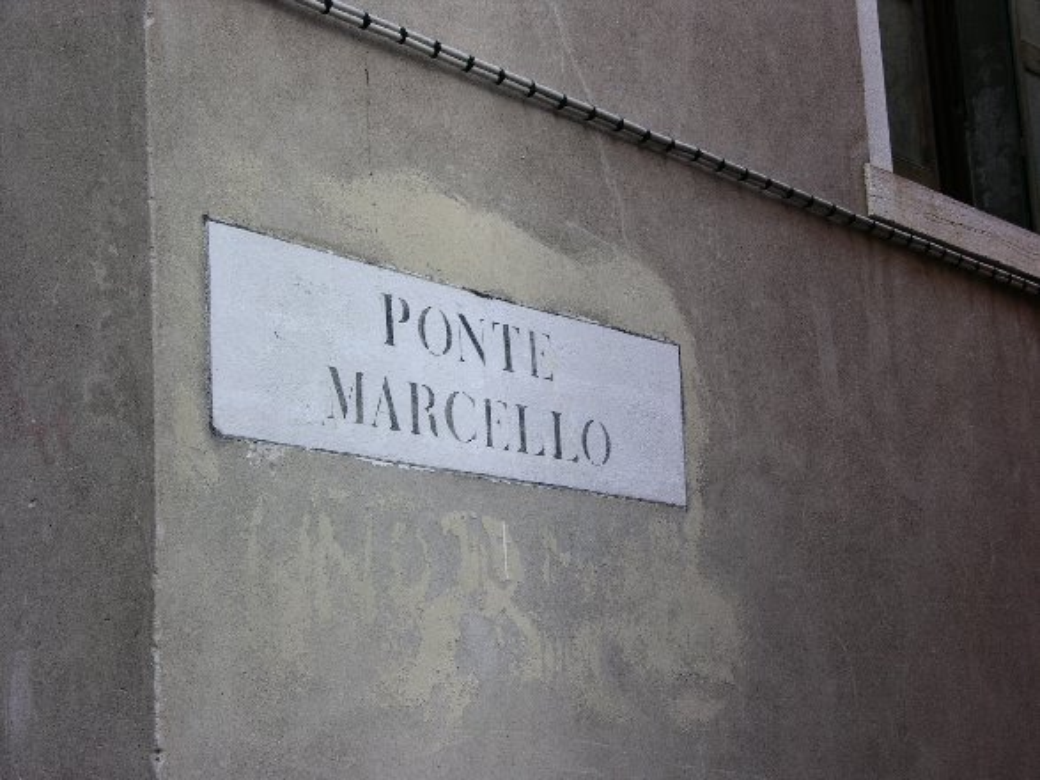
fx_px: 2103
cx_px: 520
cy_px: 390
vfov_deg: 21.0
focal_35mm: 70
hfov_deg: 27.8
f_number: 4.7
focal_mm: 17.8
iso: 50
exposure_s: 1/60.5
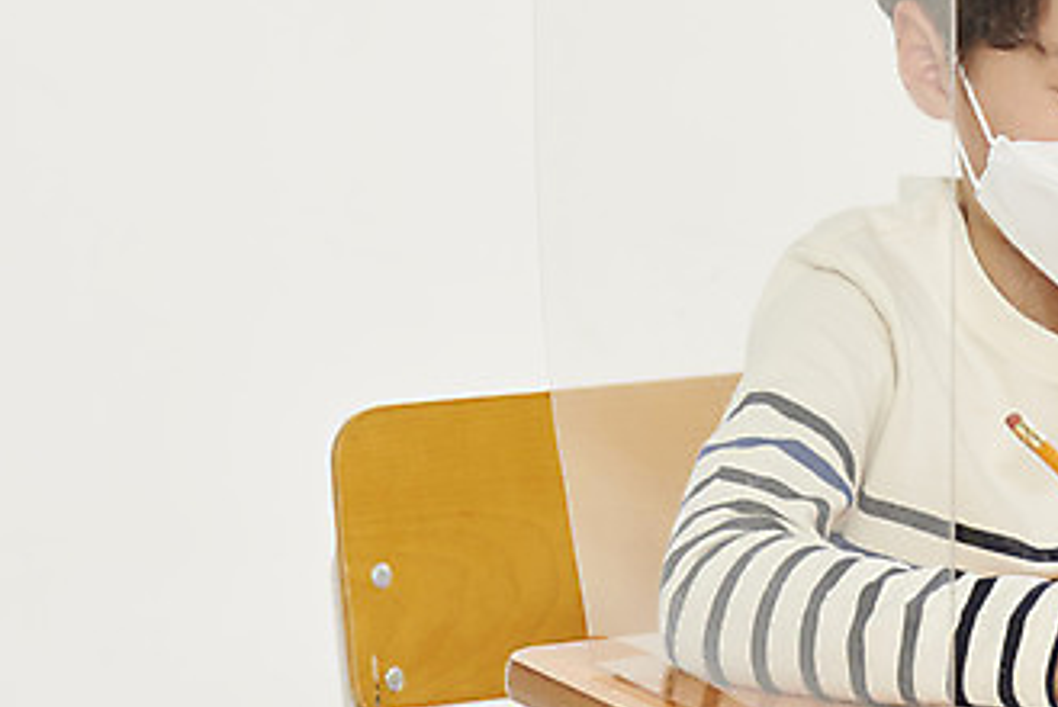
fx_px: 8295
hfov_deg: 7.3
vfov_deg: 4.9
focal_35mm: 282
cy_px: 270
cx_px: 876
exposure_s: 1/125
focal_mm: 155
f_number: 8
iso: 125
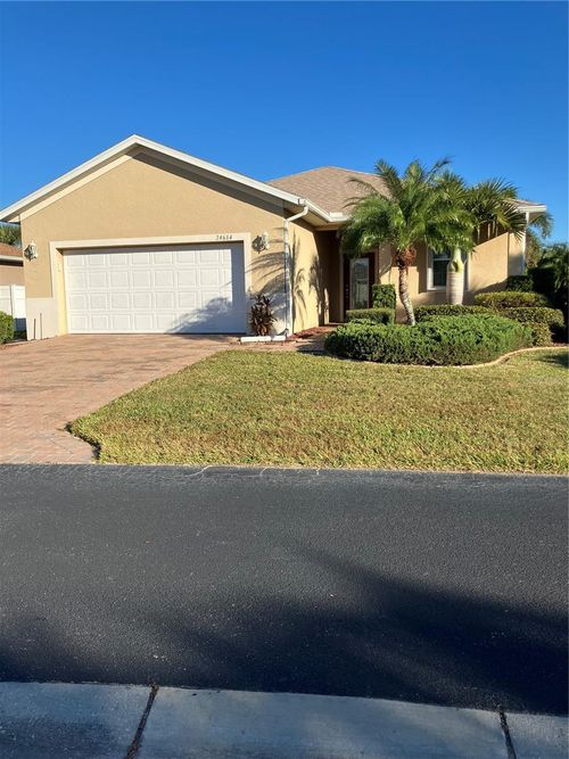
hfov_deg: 49.7
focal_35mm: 28
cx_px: 284
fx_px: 614
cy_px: 380
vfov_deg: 63.5
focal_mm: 3.99
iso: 32
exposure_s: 1/1736
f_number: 1.8
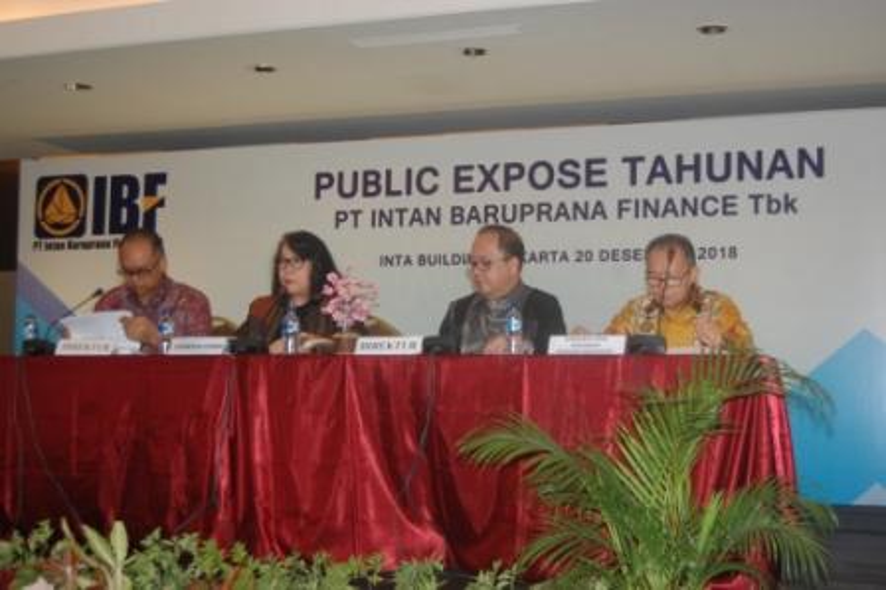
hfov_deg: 38.9
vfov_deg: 26.4
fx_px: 1254
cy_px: 295
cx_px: 443
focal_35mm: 51
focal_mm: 34
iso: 450
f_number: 4.5
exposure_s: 1/60
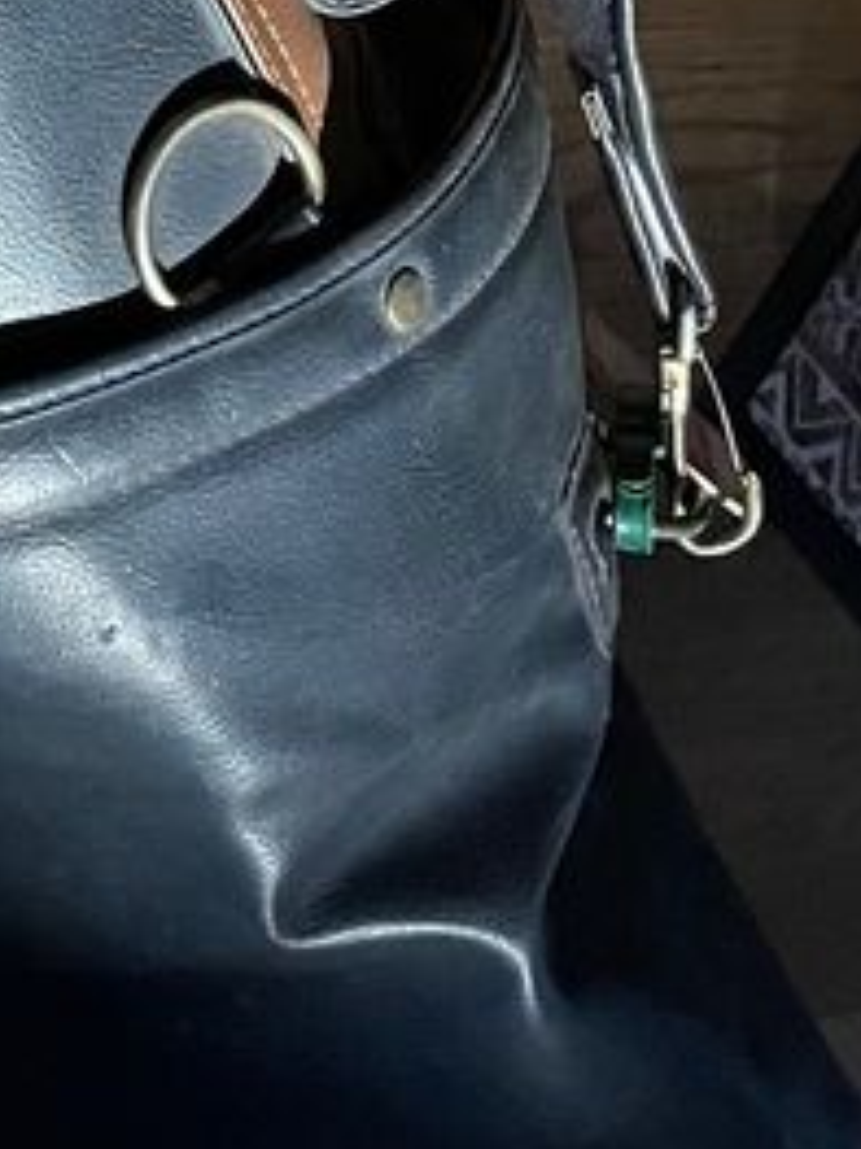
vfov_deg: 18.2
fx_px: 3286
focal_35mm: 99
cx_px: -682
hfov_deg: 13.4
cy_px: -433
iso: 500
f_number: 1.6
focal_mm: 4.2
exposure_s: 1/50
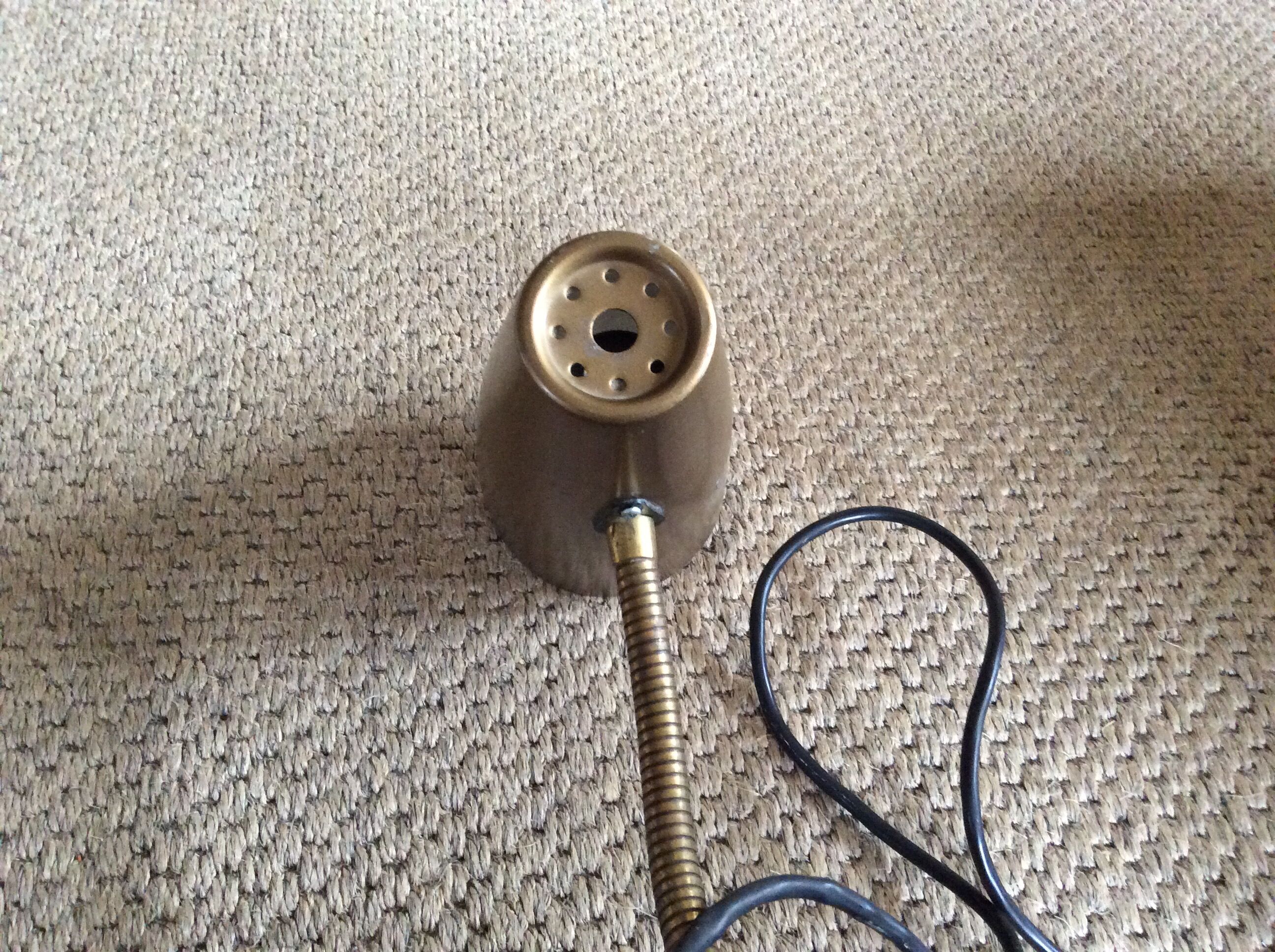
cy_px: 476
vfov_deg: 44.1
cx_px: 638
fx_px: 1177
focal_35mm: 32
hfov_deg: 56.9
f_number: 2.4
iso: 250
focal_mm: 3.3
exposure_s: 1/17
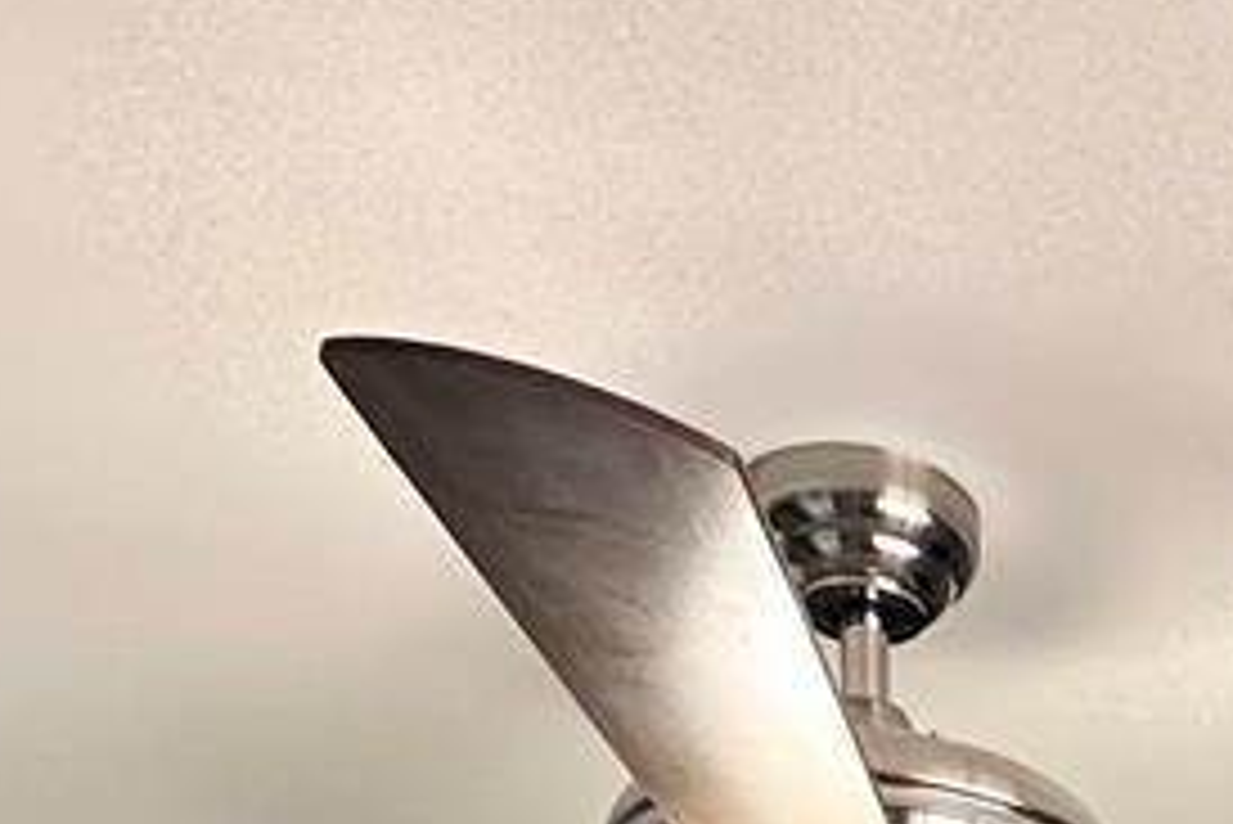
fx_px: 2913
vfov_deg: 11.9
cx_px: 1584
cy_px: 2166
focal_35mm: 85
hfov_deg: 21.7
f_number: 2.2
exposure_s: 1/99
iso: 200
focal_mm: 2.22
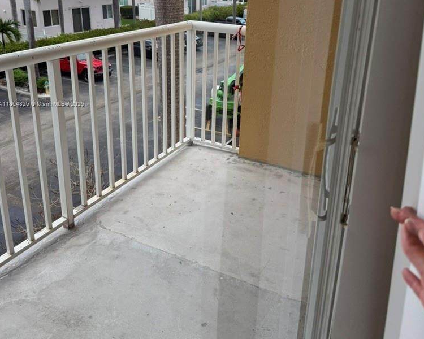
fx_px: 402
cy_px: 104
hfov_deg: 55.7
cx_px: 214
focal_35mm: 32
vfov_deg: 44.9
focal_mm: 6.76
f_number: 1.78
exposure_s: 1/665
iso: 100
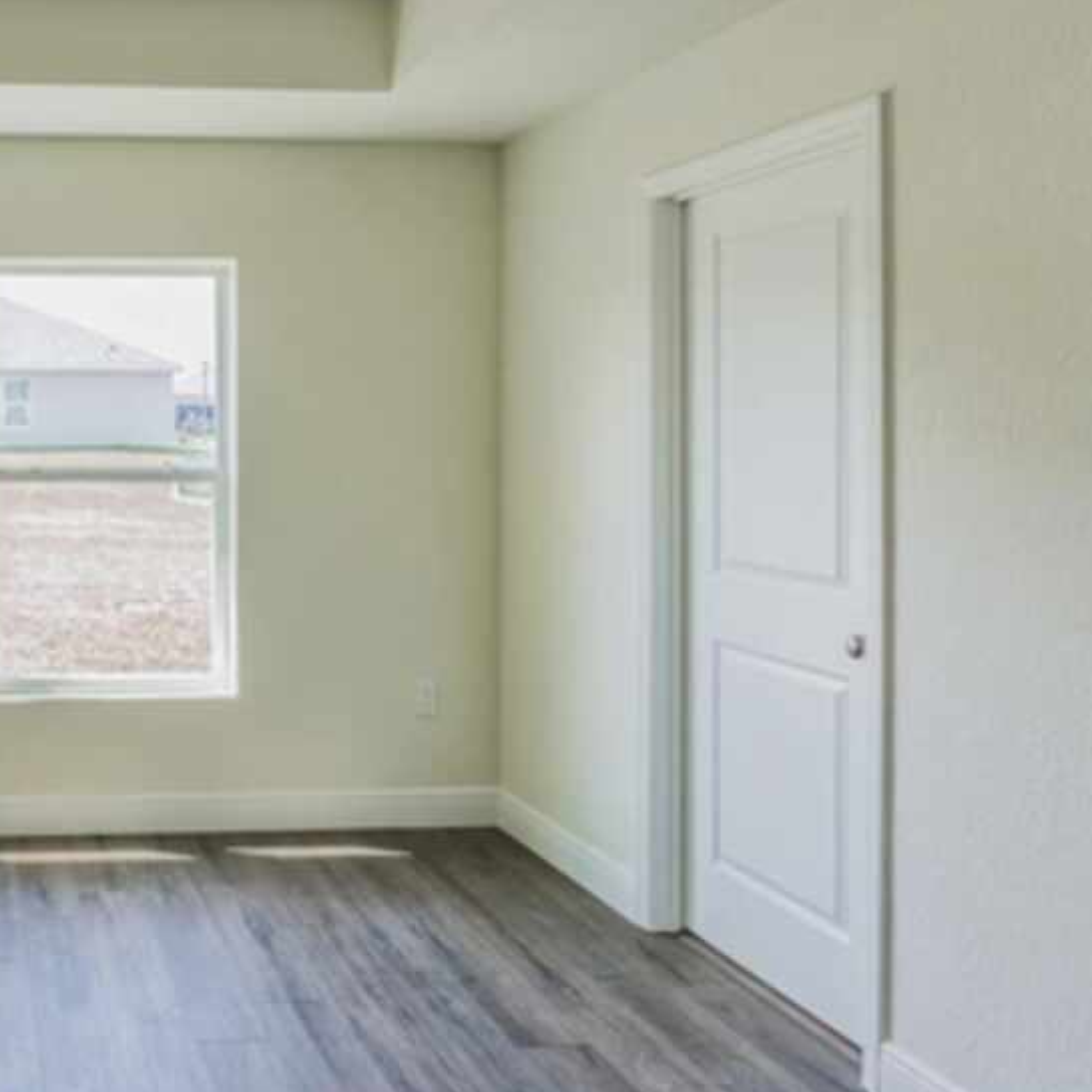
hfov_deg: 44.0
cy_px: 430
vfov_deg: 50.7
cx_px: 14
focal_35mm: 32
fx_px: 1142
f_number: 8
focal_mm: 16
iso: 400
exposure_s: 1/40
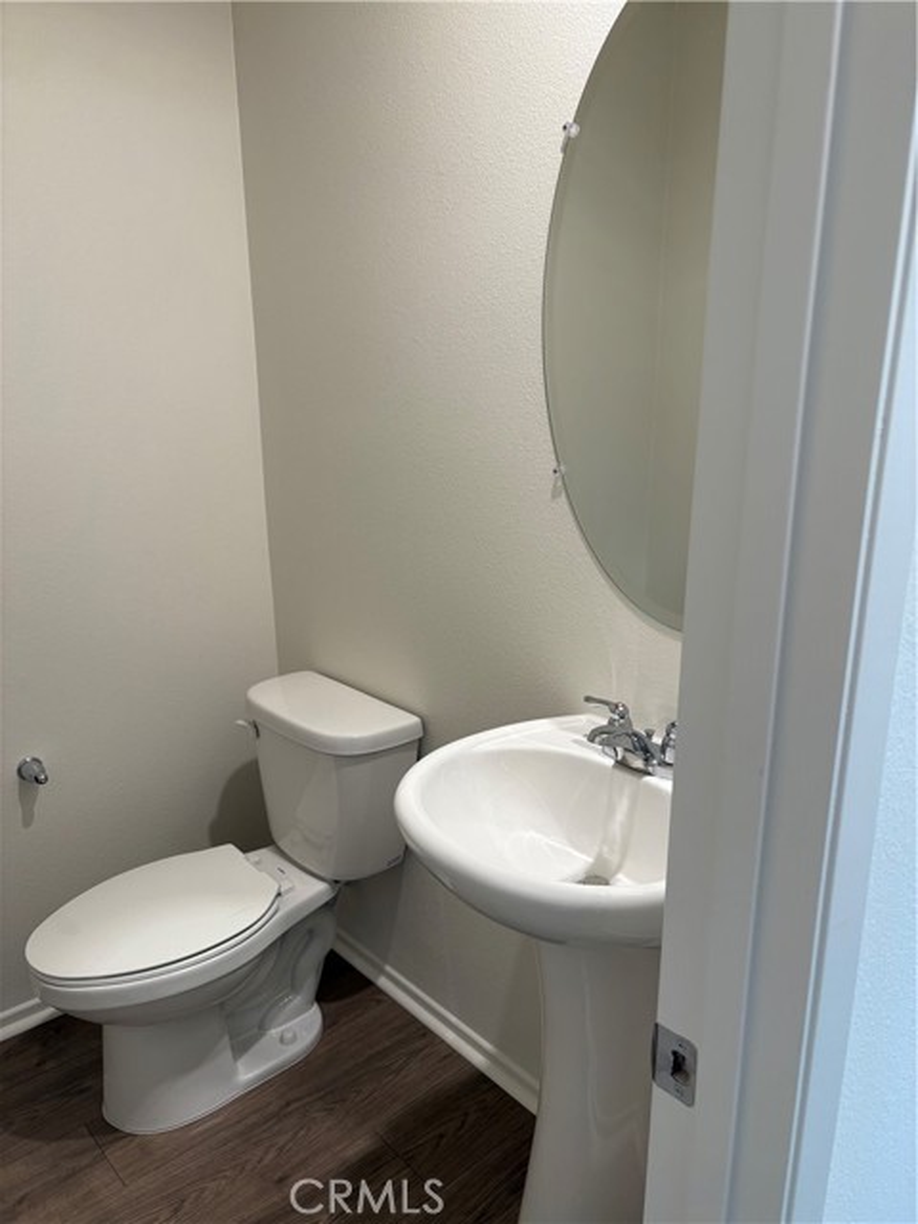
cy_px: 612
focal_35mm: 26
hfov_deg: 53.1
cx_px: 459
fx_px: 919
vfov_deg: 67.3
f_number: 1.6
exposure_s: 1/120
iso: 125
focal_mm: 5.96
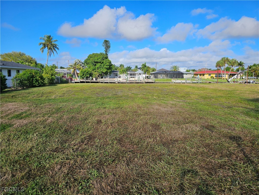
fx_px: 172
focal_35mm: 23
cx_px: 130
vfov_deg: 58.9
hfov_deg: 73.9
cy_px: 98
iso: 10
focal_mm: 6.3
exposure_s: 1/970
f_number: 1.7
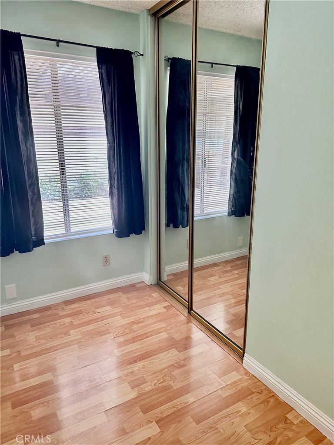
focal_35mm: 24
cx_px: 167
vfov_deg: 71.6
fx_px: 309
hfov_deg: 56.8
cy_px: 222
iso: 250
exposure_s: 1/60
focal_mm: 6.86
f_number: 1.78
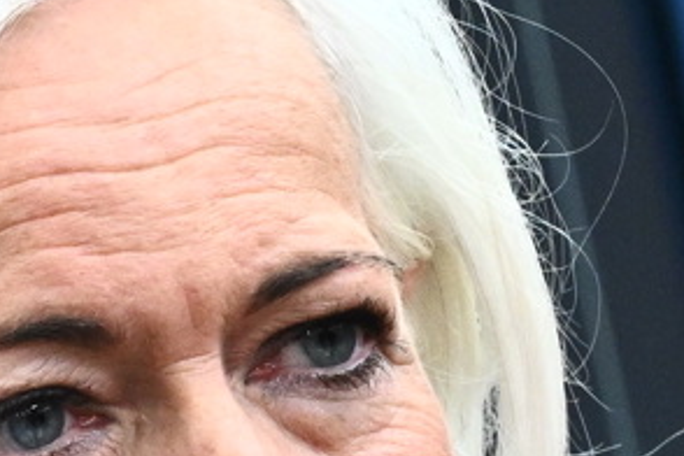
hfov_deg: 3.6
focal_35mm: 579
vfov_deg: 2.4
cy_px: 527
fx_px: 11000
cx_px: -77
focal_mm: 125
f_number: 13
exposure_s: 1/50
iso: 2500
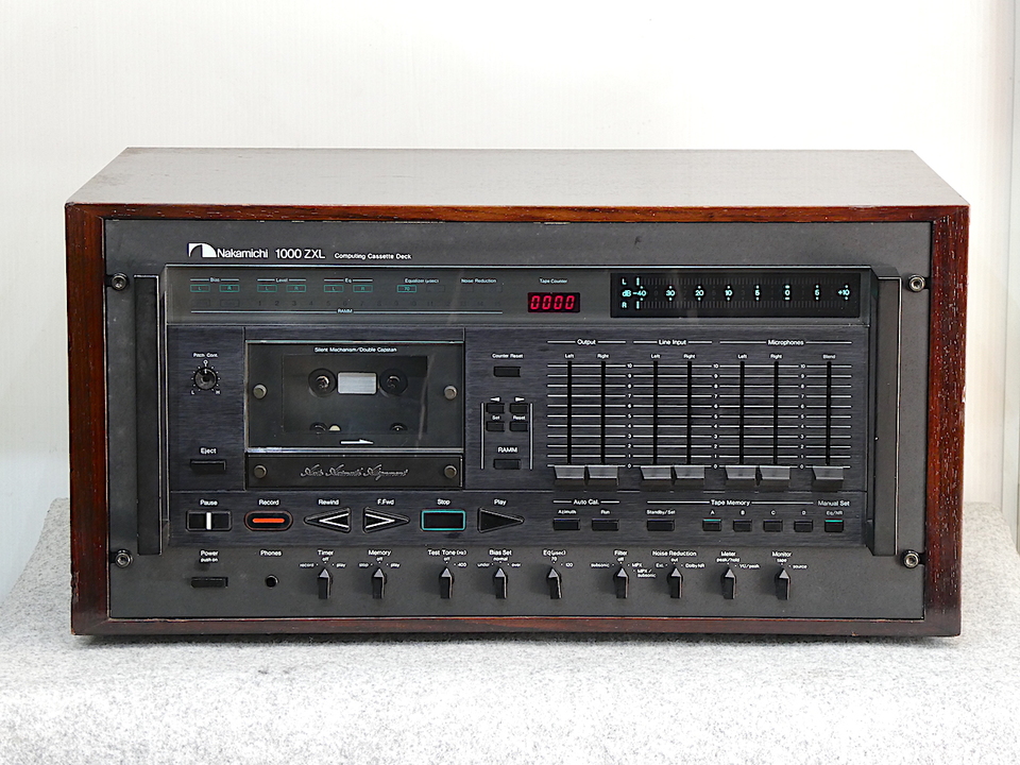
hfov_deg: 17.1
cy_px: 382
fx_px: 3389
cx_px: 510
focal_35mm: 115
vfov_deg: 12.9
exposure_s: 1/8
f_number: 5.1
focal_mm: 20.6
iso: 200
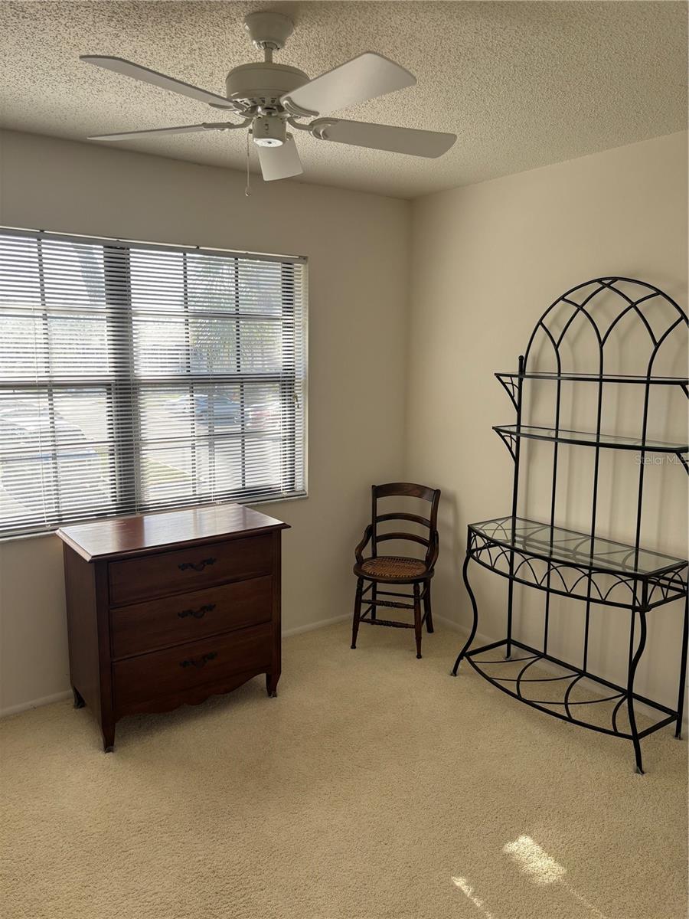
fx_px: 690
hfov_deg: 53.1
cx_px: 344
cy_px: 460
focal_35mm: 26
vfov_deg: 67.3
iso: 50
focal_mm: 5.96
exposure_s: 1/239
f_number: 1.6
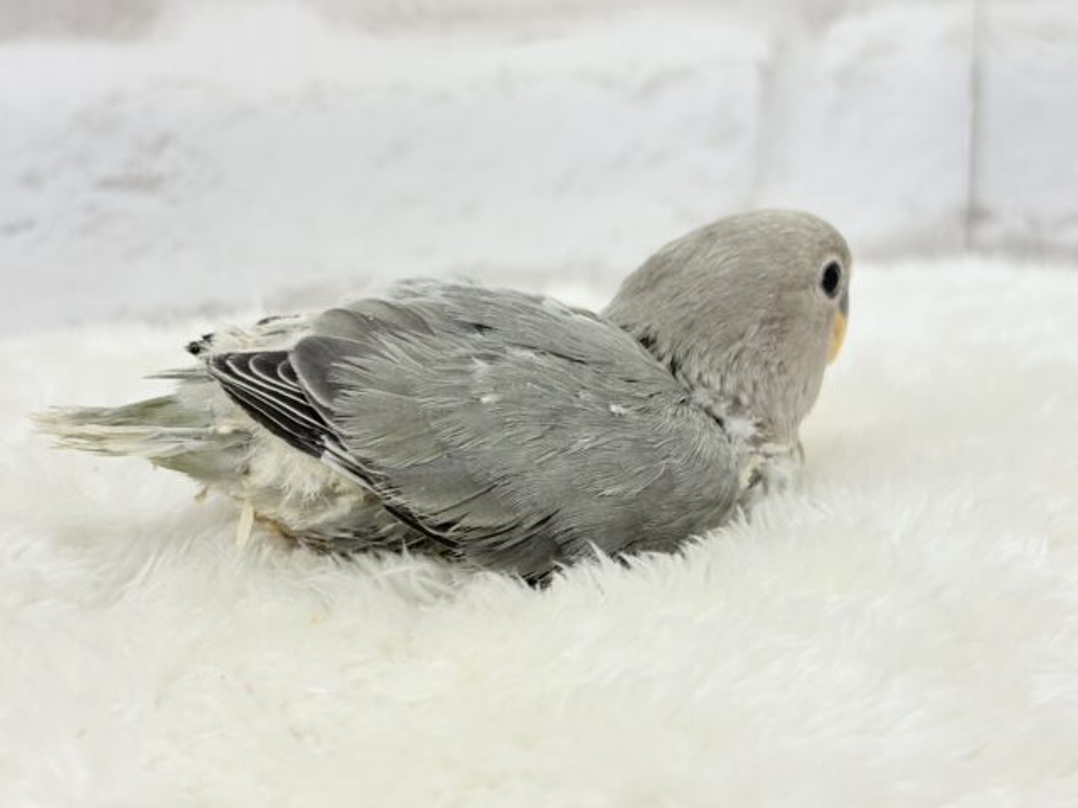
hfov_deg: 36.8
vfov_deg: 28.0
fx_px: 1619
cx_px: 539
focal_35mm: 52
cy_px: 404
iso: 32
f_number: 1.6
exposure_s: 1/50
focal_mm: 5.96
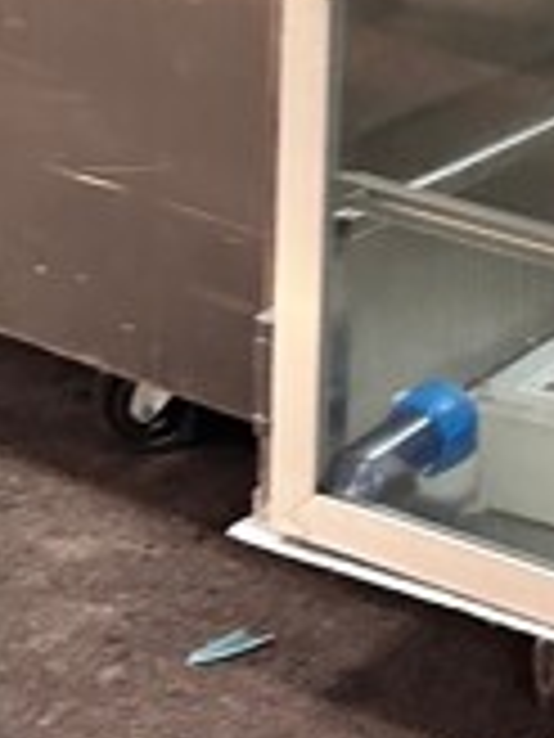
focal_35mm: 119
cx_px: 1221
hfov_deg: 11.0
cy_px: -182
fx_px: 2539
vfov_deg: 15.8
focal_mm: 6.86
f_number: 1.78
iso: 400
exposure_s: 1/60
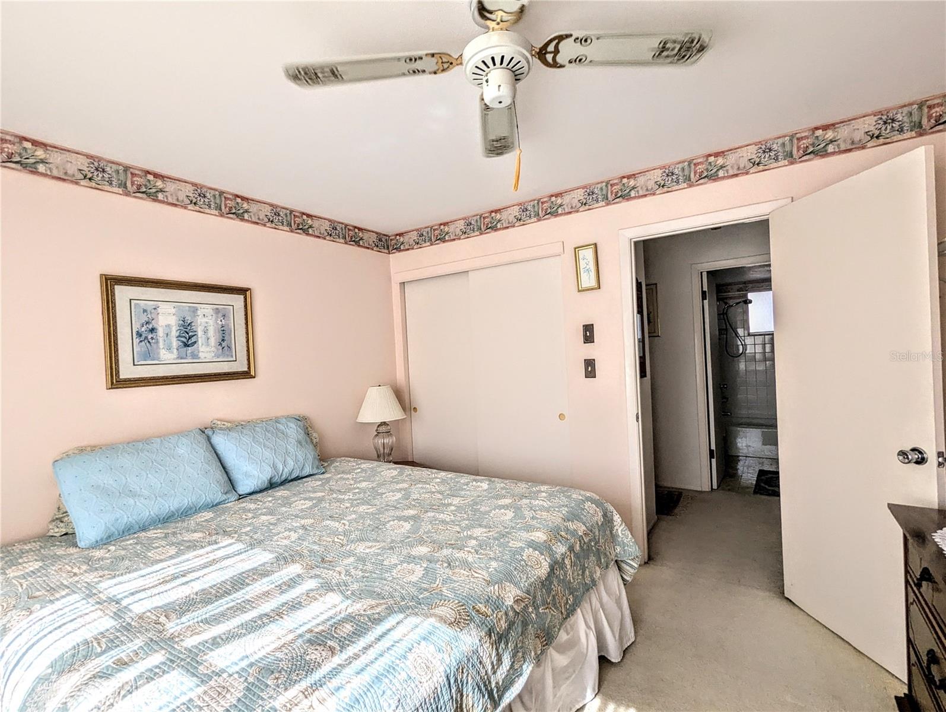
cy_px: 356
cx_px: 473
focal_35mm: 16
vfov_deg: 78.2
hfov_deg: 94.4
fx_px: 438
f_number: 2.2
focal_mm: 2.35
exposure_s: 1/324
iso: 44
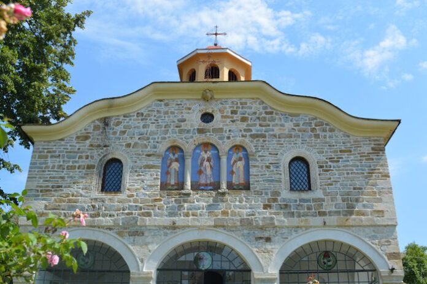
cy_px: 142
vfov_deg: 31.8
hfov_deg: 46.4
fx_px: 498
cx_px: 214
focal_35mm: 42
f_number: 8
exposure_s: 1/250
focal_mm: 28
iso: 100
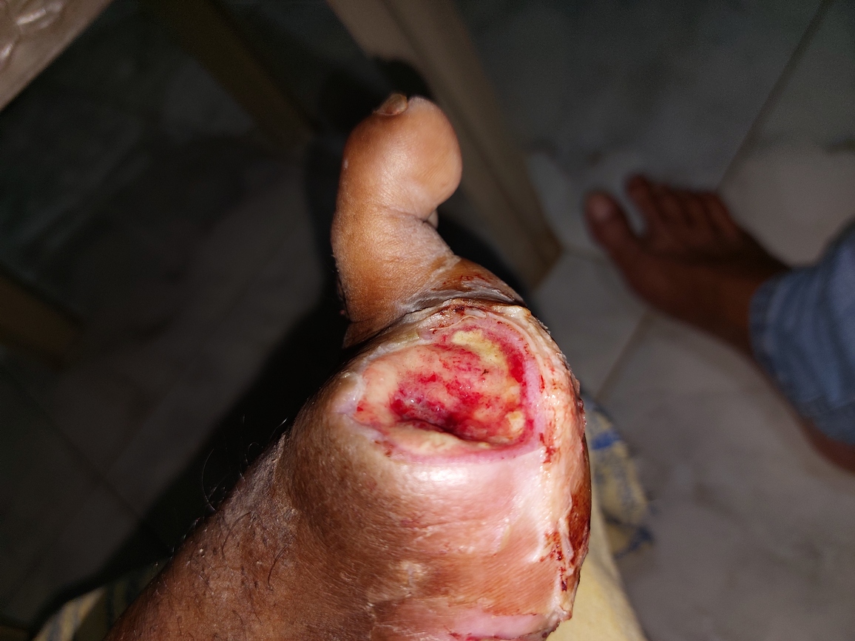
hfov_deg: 71.6
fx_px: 593
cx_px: 428
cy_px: 320
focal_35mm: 24
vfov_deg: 56.8
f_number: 1.8
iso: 80
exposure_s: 1/50
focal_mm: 5.23
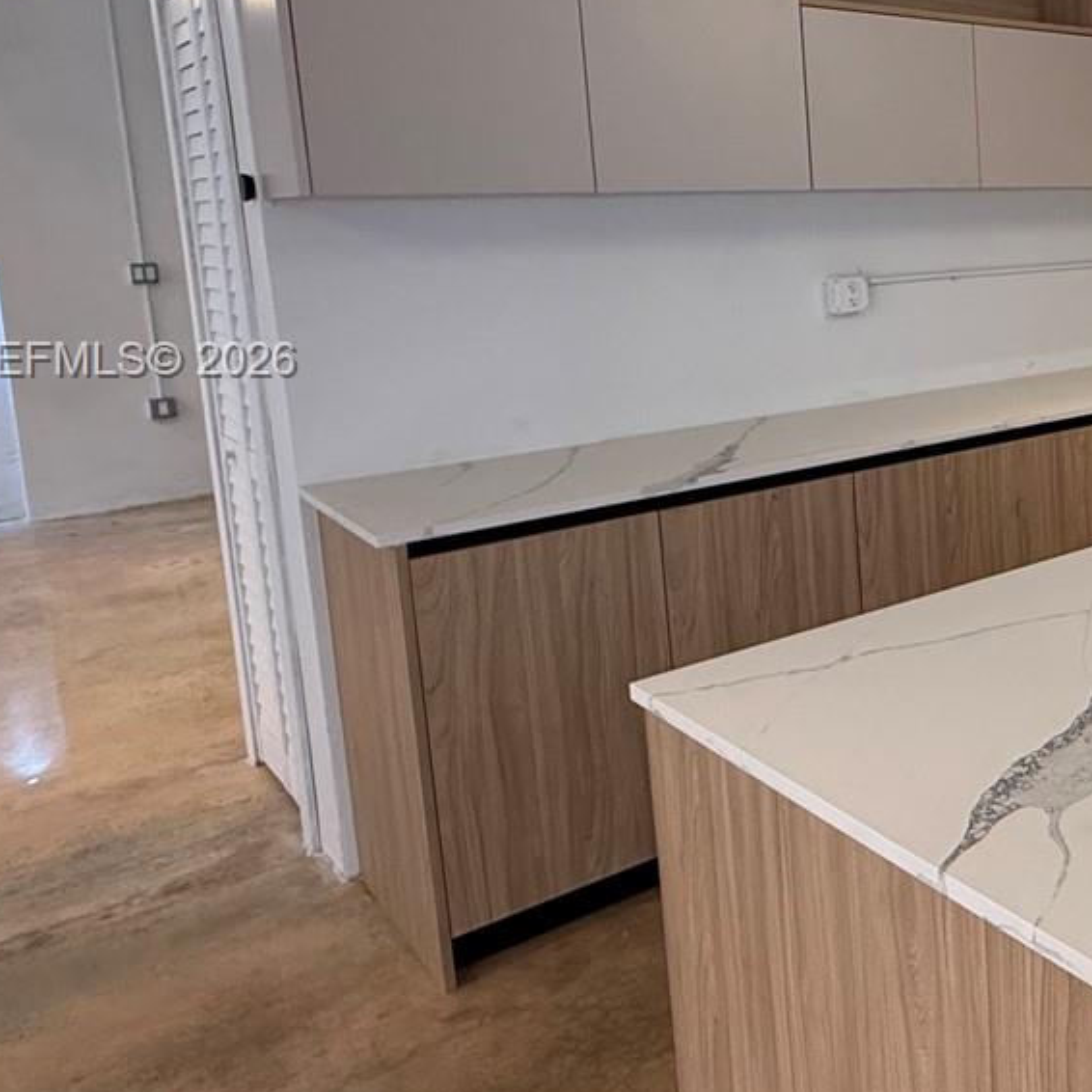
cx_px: 1239
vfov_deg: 46.5
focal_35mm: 35
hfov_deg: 38.1
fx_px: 1249
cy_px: 363
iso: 250
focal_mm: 2.22
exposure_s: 1/120
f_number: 2.2
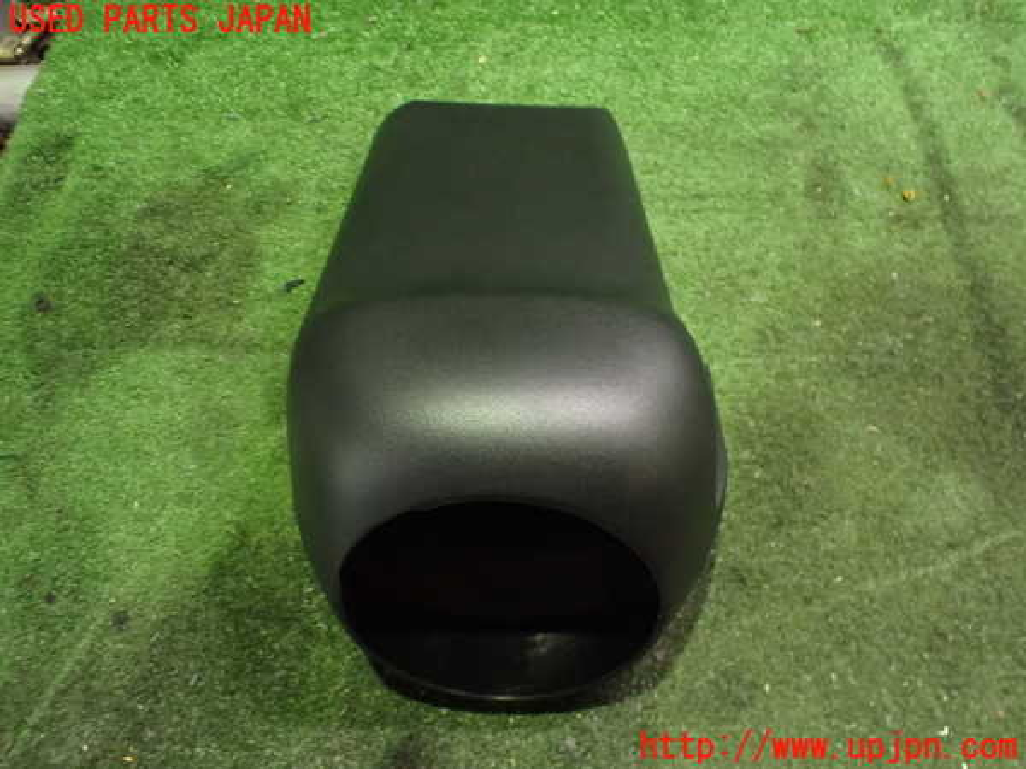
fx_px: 889
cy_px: 384
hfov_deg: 60.0
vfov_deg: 46.8
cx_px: 513
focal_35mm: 30
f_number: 2.3
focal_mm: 5.4
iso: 1250
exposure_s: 1/30
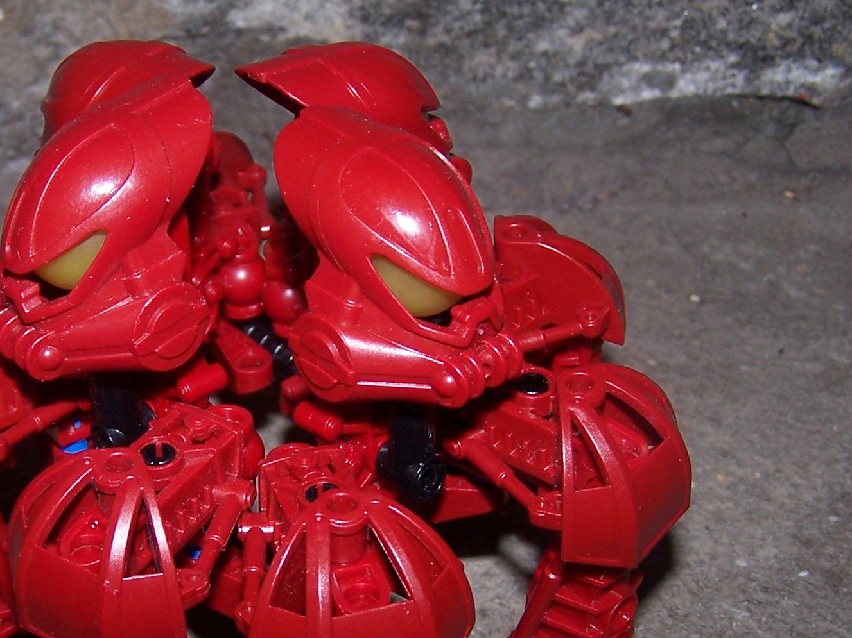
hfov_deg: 29.2
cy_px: 437
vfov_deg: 22.1
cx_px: 279
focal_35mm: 66
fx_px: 1624
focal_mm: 6.3
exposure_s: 1/60
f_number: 2.8
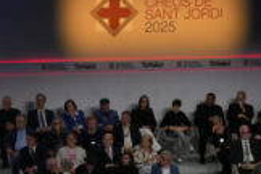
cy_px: 298
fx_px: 2073
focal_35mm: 286
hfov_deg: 7.2
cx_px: -11
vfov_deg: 4.8
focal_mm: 70
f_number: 4
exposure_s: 1/200
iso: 640
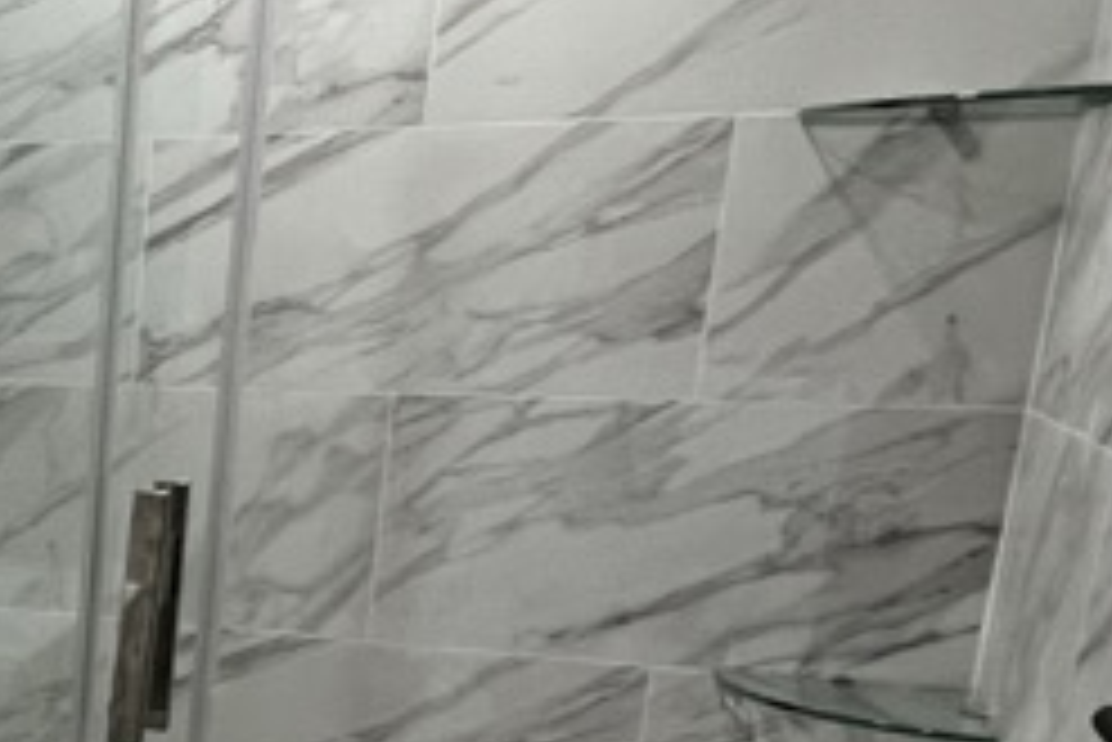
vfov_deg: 23.3
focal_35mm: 56
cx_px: -531
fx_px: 1731
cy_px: 733
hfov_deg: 26.5
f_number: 1.8
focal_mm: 1.57
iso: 200
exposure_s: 1/120
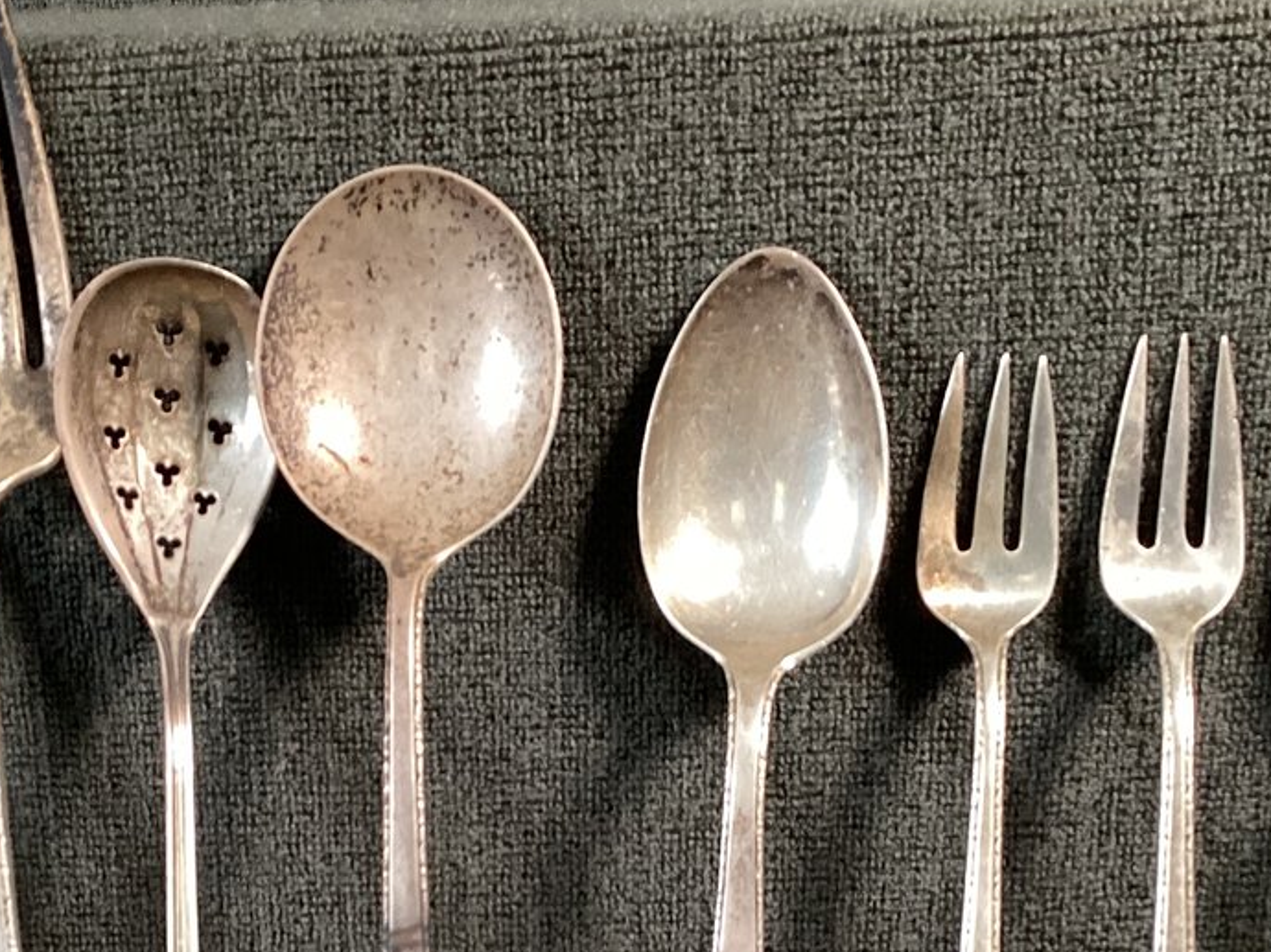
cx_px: 482
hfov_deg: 28.5
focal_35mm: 68
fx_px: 2496
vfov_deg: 20.8
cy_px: 964
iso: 250
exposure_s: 1/60
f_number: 2.4
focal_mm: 3.3
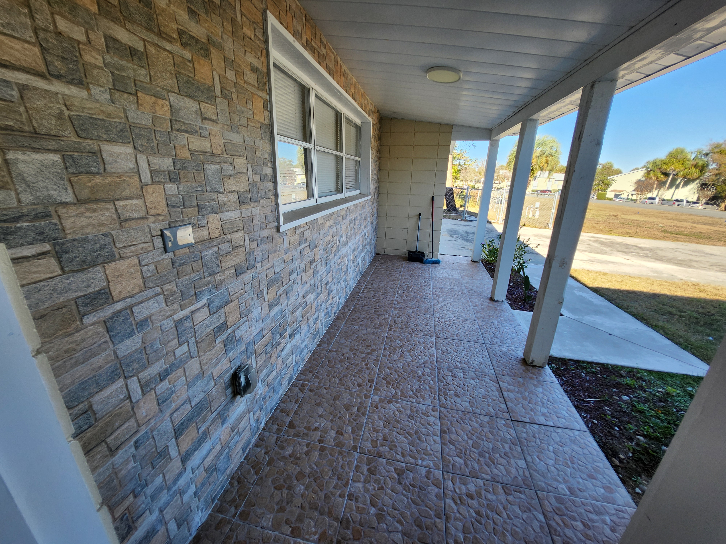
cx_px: 363
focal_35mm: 13
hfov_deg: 106.2
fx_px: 273
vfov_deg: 89.9
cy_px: 272
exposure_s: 1/181
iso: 32
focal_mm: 1.7
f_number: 2.2
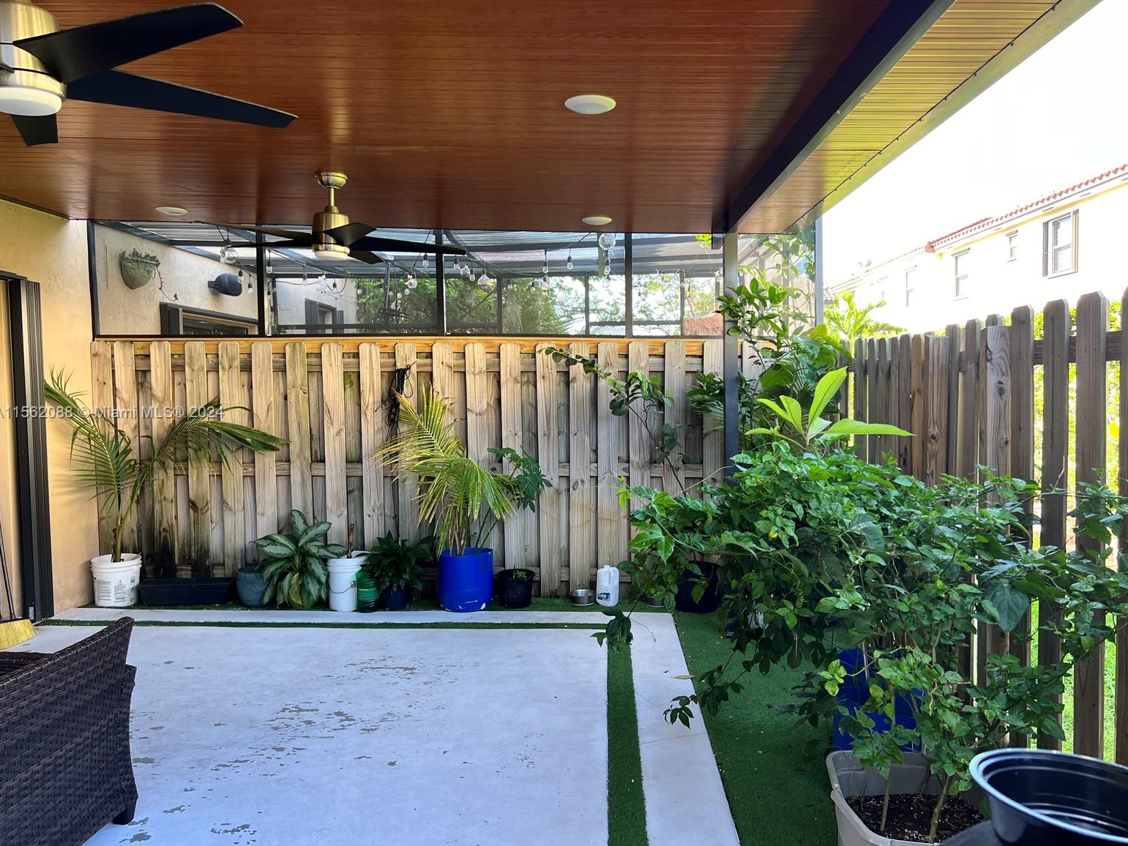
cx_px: 575
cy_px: 413
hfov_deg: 65.3
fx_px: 880
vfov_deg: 51.4
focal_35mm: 27
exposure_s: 1/121
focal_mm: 5.7
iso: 50
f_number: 1.5
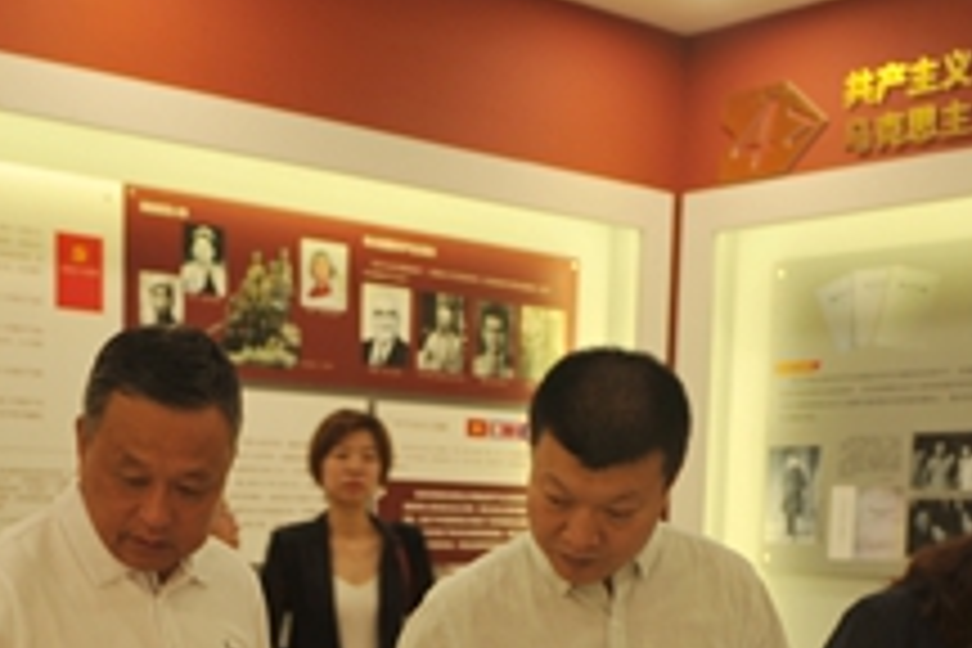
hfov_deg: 33.9
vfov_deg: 21.5
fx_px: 1593
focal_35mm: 59
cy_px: 758
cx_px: 423
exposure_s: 1/25
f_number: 3.5
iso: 200
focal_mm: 24
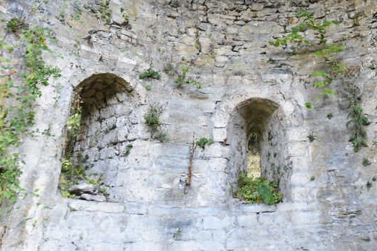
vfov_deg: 33.8
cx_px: 260
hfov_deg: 51.8
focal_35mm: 36
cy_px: 2
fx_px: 377
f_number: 5
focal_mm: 12
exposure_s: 1/100
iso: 400
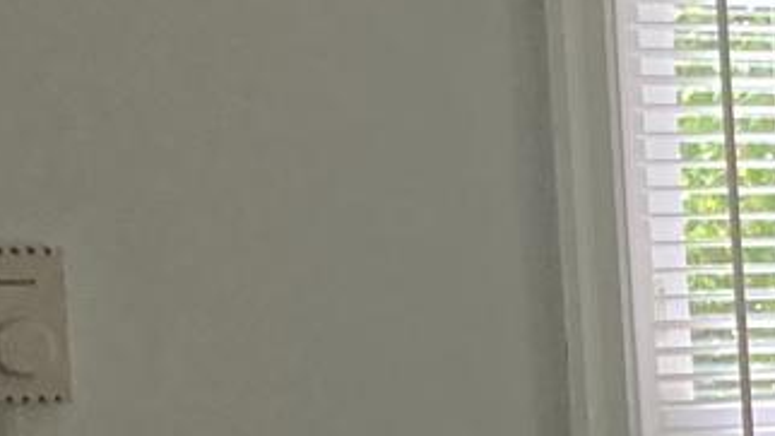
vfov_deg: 6.1
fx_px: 3986
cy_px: 862
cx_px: 1945
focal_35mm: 194
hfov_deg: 9.7
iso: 125
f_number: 1.8
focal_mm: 3.99
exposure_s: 1/60
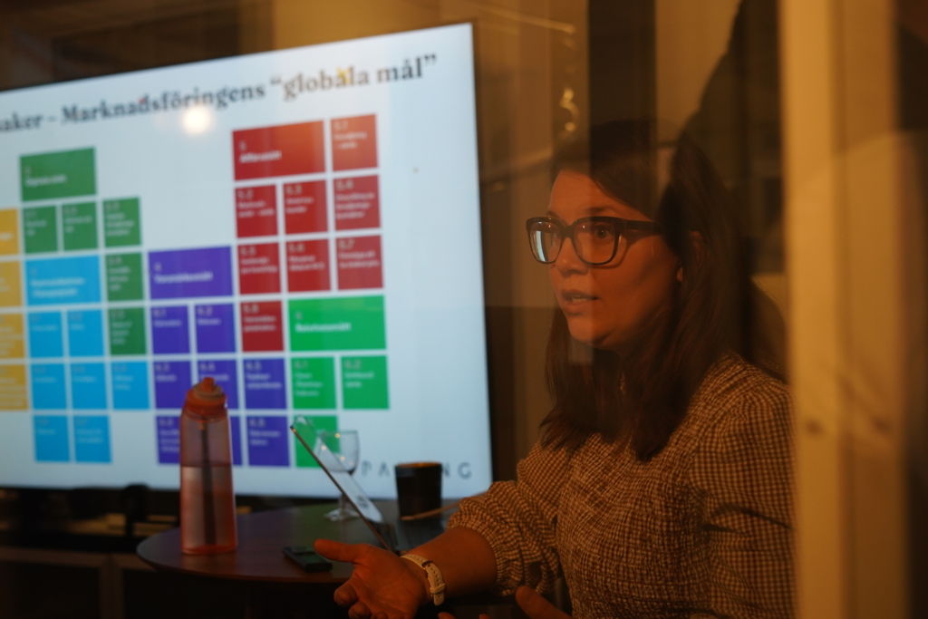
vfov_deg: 27.0
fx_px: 1289
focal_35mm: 50
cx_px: 464
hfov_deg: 39.6
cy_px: 310
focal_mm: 50
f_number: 3.2
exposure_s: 1/160
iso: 1600
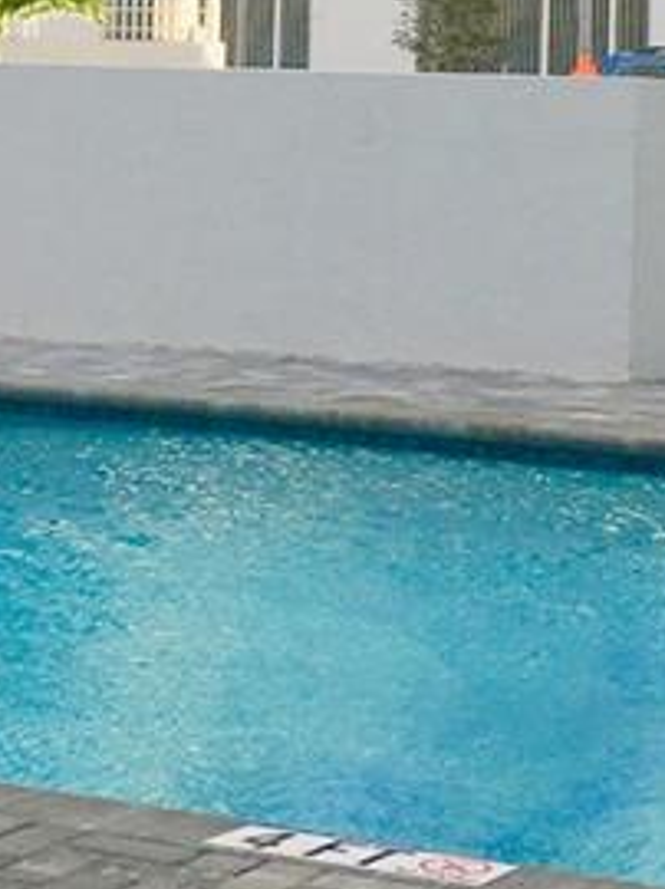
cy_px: -7
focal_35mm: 129
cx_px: 188
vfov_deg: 15.0
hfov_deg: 11.5
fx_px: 3309
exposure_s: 1/591
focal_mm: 4.15
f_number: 2.2
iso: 25
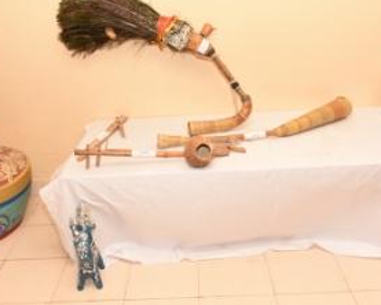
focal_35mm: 41
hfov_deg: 44.7
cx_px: 180
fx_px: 463
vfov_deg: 36.3
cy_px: 112
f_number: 5.6
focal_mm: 18
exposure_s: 1/125
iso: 500
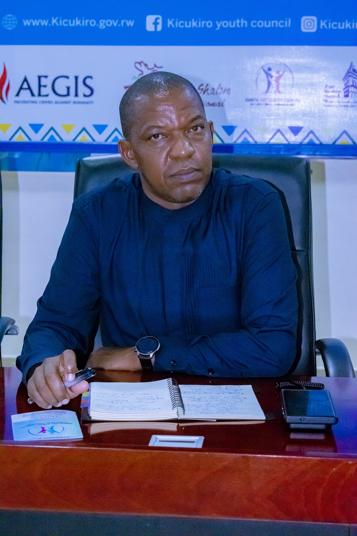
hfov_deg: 16.6
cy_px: 268
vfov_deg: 24.6
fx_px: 1227
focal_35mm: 82
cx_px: 178
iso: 5600
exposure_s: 1/125
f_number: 5.6
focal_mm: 55
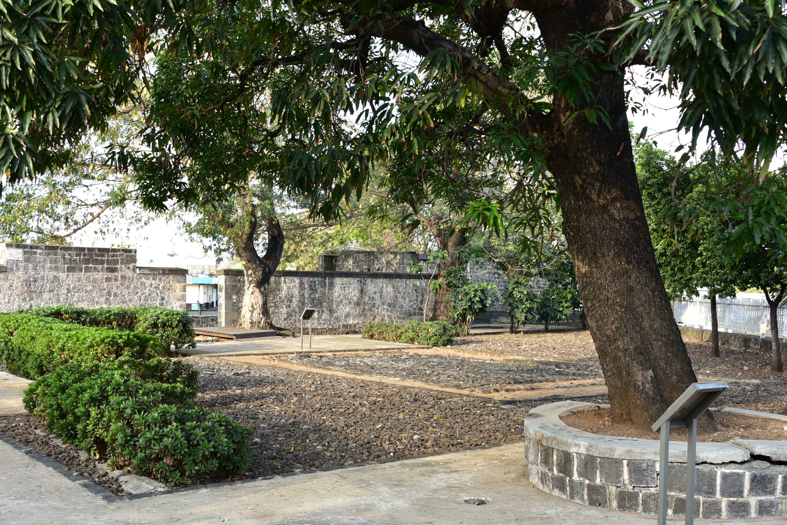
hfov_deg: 46.4
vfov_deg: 31.8
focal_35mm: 42
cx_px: 376
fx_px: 918
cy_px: 318
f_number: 5.6
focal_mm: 28
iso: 640
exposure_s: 1/250
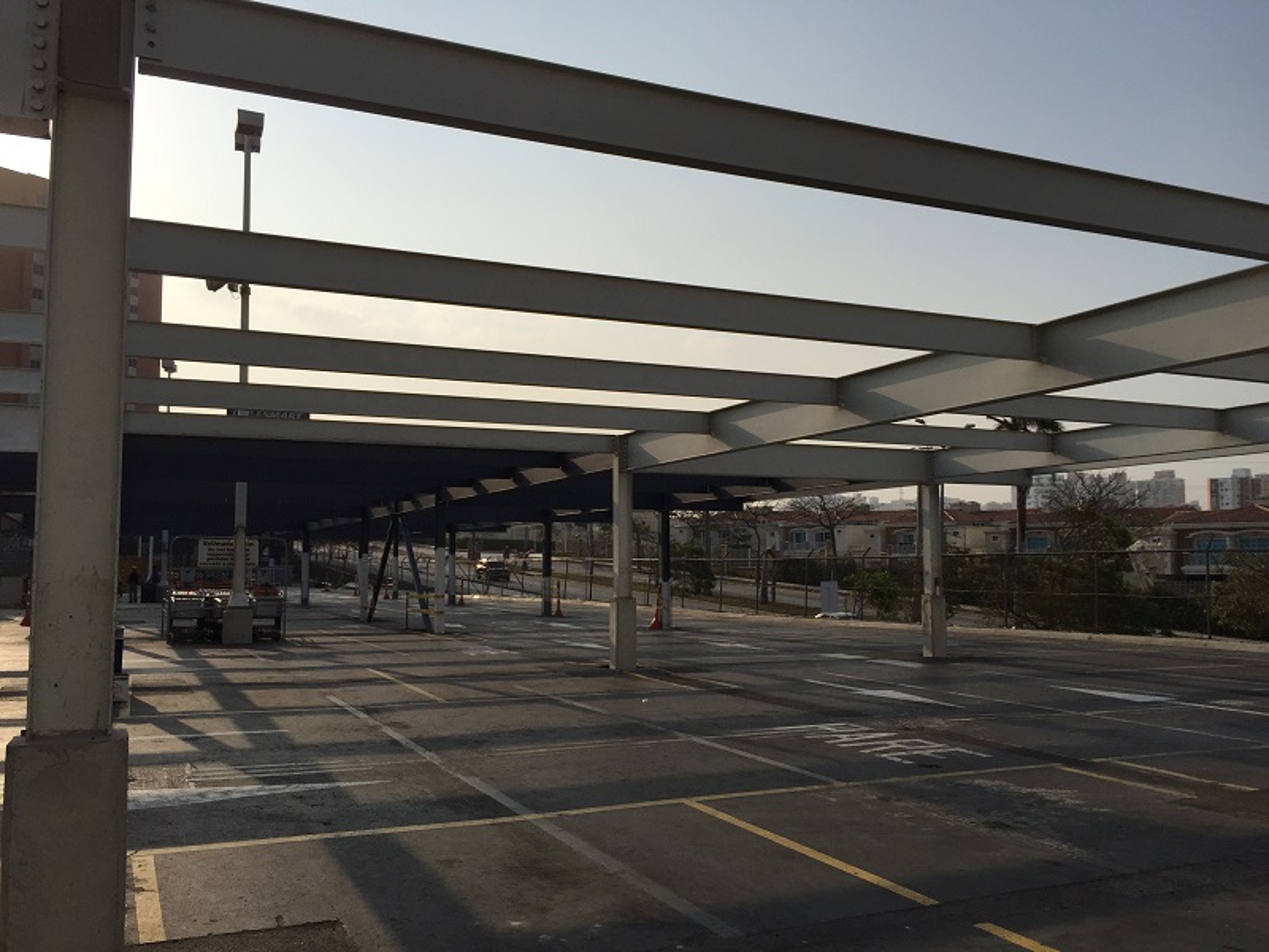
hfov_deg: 61.7
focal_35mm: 29
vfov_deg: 48.2
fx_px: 1063
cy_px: 476
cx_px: 634
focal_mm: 4.15
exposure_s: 1/4950
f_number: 2.2
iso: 32
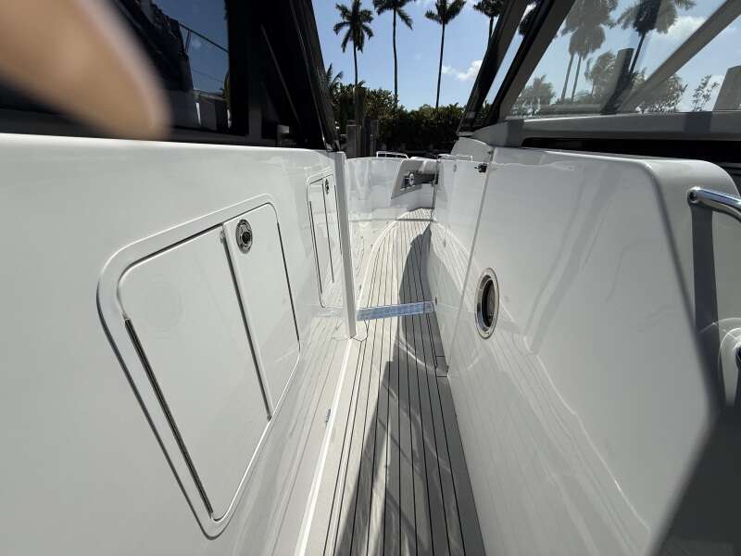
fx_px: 300
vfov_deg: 85.7
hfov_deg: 102.1
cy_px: 278
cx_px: 370
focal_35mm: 14
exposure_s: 1/6173
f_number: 2.2
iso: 50
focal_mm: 2.22
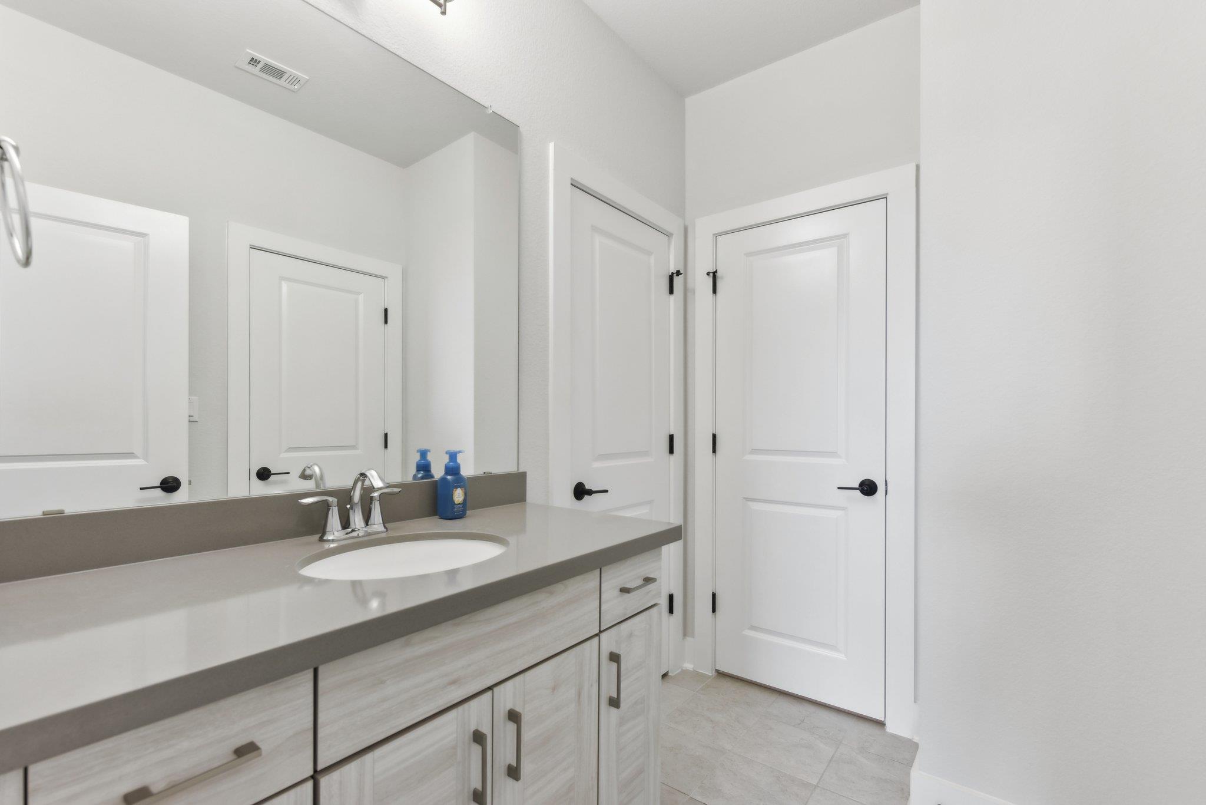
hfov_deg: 96.7
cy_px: 402
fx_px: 536
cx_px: 603
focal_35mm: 16
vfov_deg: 73.8
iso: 400
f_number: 8
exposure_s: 1/13
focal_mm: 16
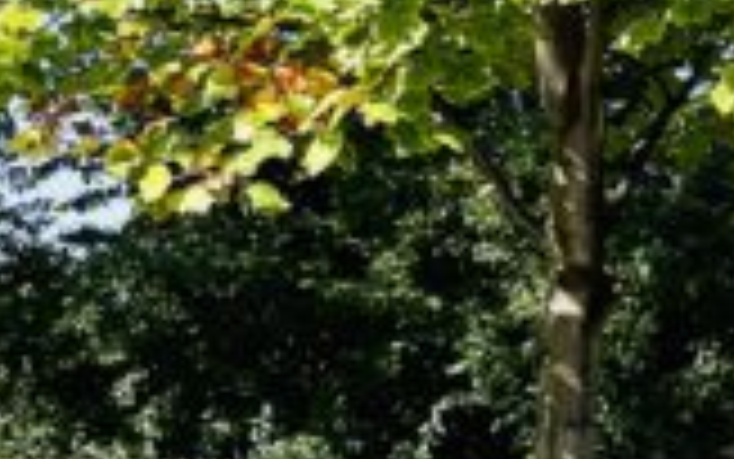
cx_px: -538
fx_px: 2621
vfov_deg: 9.7
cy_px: 668
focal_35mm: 131
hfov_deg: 14.3
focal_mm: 5.1
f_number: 1.6
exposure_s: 1/1748
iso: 50
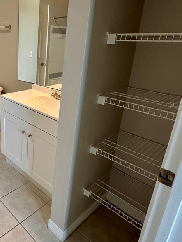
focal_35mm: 27
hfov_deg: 46.8
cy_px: 104
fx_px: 189
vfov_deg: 65.0
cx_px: 22
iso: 200
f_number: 2.2
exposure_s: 1/60
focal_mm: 2.22
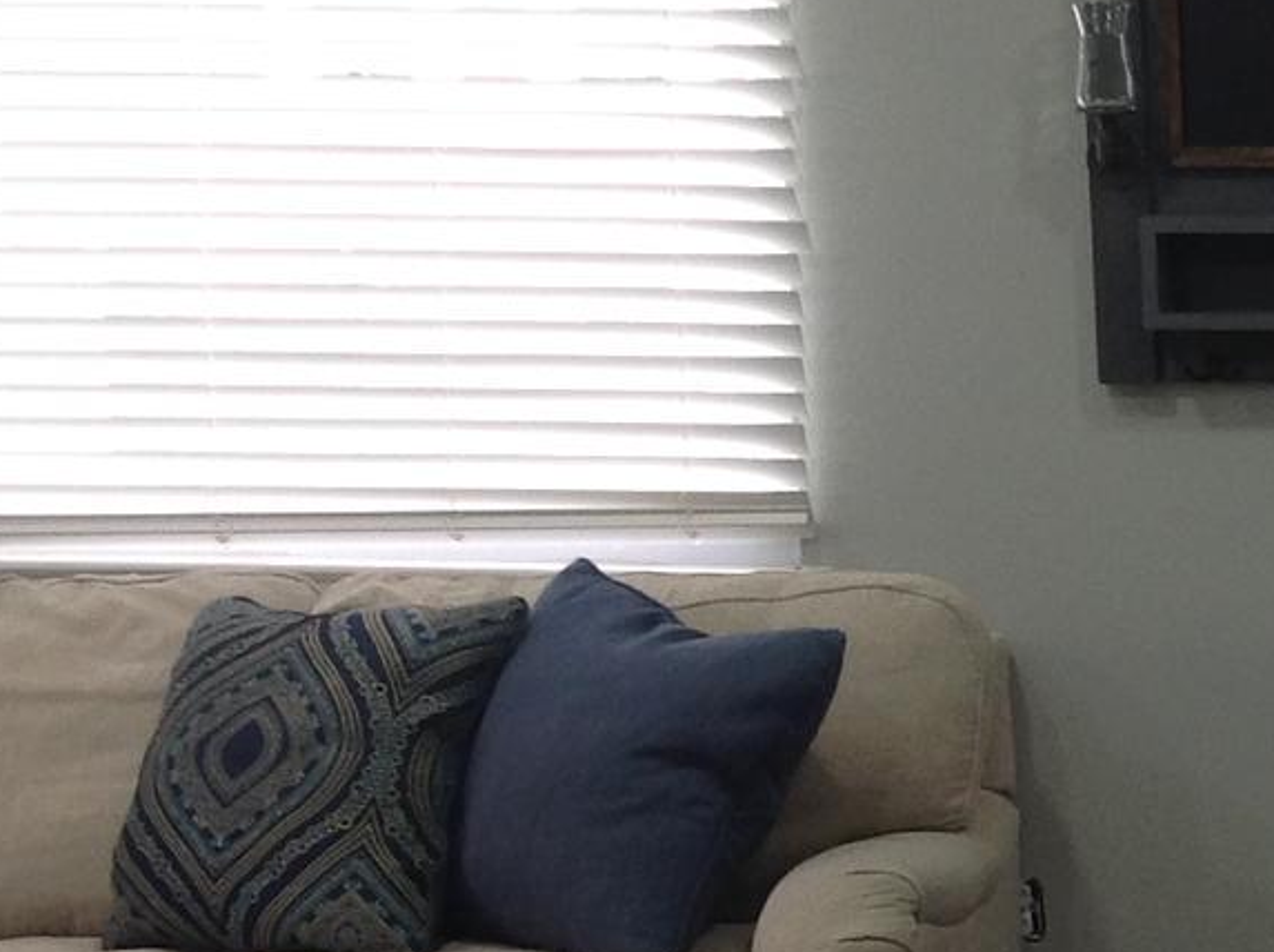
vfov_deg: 11.8
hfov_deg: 14.9
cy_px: 744
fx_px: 4594
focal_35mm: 125
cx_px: 1763
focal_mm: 4.28
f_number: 2.4
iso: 64
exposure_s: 1/60
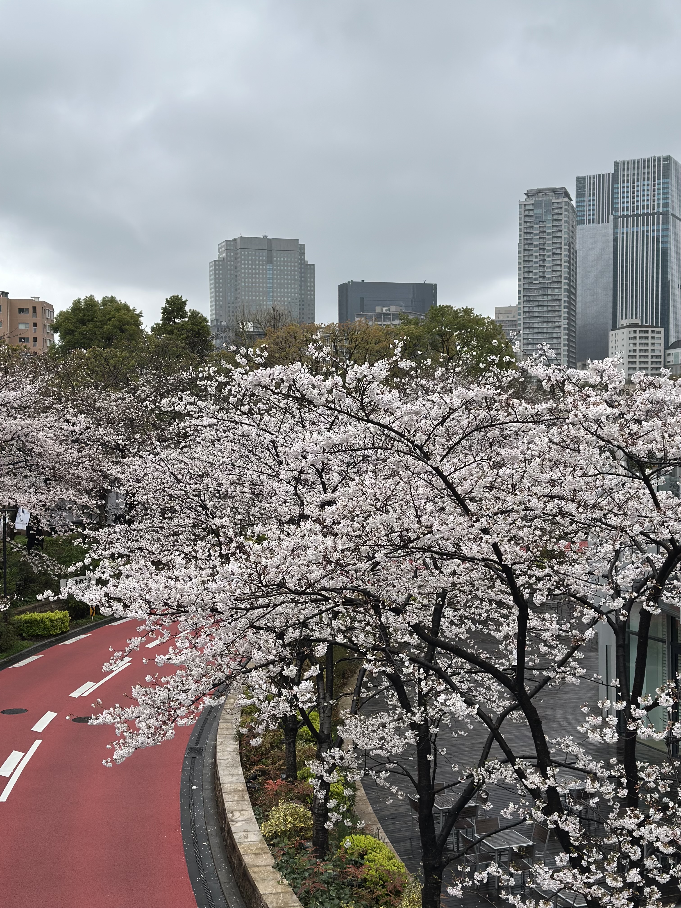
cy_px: 454
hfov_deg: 30.3
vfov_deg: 39.7
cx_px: 340
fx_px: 1259
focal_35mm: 48
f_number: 1.78
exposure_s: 1/953
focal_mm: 6.86
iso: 80
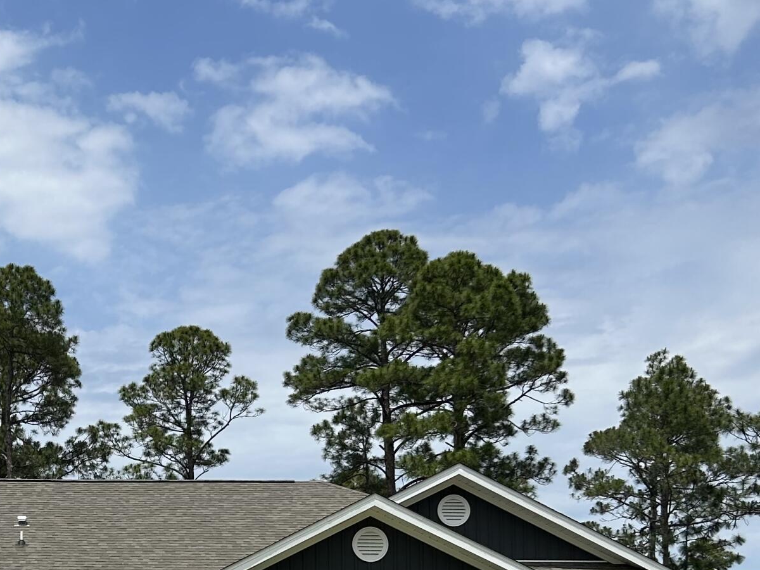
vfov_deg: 21.5
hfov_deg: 28.5
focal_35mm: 65
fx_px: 1427
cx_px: 60
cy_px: 620
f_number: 1.5
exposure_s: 1/7463
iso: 50
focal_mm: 5.7
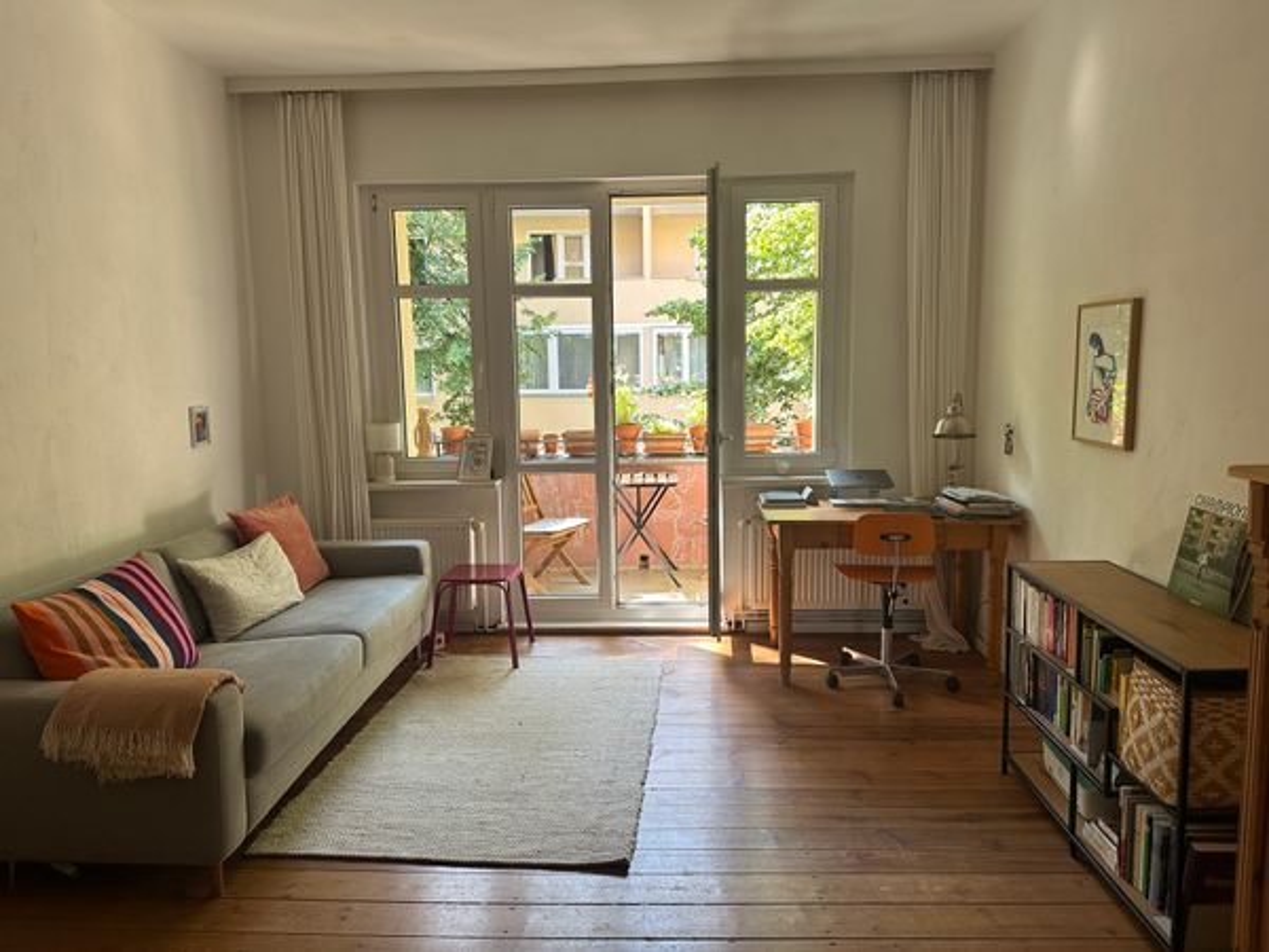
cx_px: 634
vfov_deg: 56.8
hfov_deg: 71.6
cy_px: 476
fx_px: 880
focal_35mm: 24
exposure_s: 1/121
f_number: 1.78
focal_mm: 6.86
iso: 125
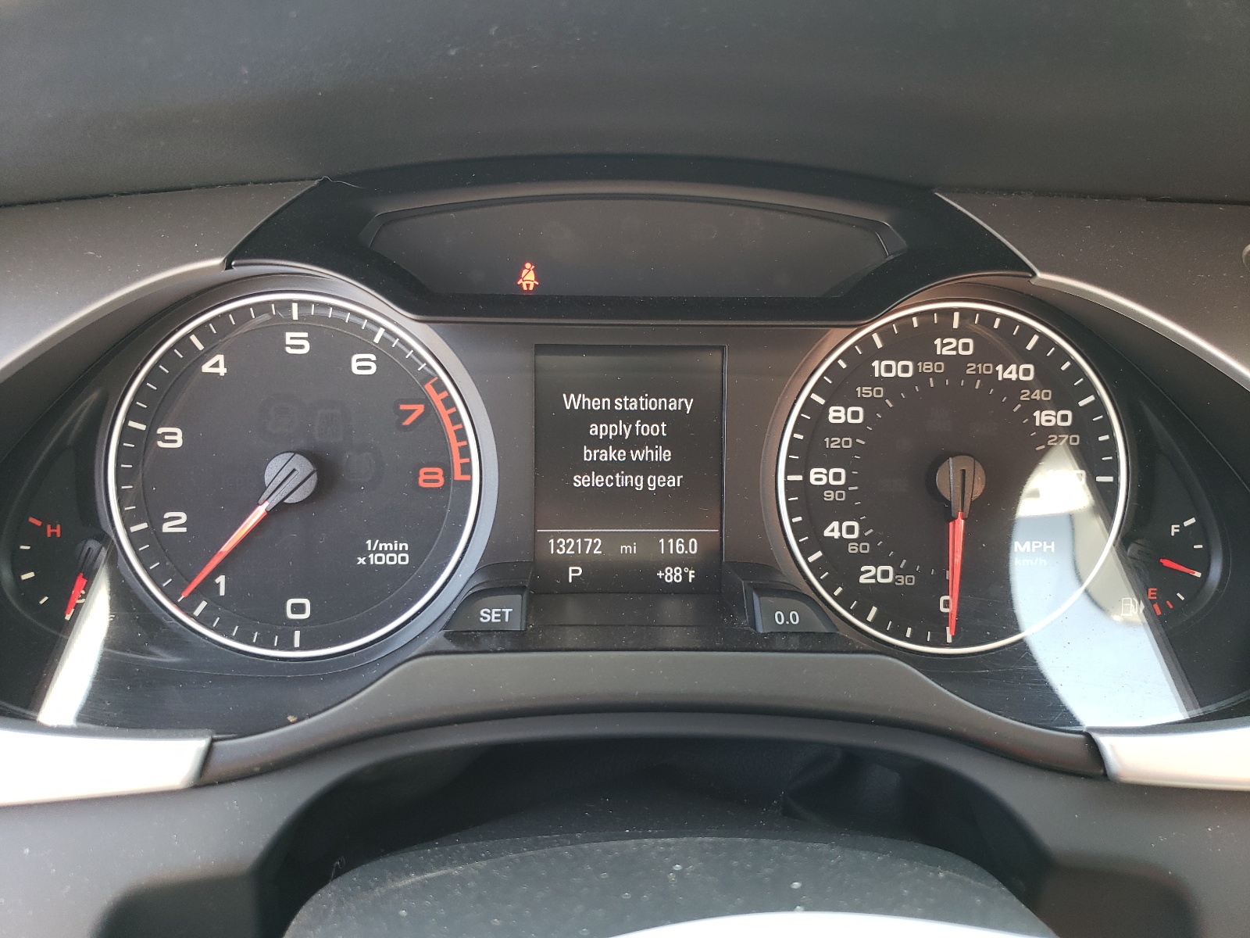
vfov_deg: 53.1
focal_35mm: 26
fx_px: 939
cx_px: 625
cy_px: 469
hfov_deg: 67.3
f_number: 1.5
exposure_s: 1/60.2
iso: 58
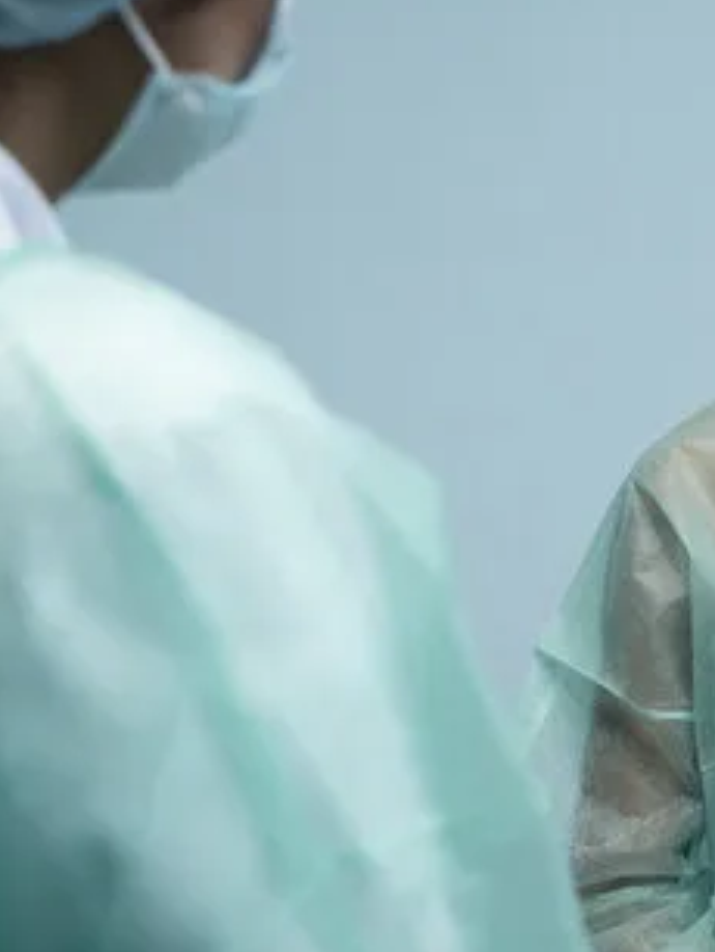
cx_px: 793
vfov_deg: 20.0
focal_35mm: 98
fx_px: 2695
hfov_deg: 14.7
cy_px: 345
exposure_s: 1/320
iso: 1250
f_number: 3.2
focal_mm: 39
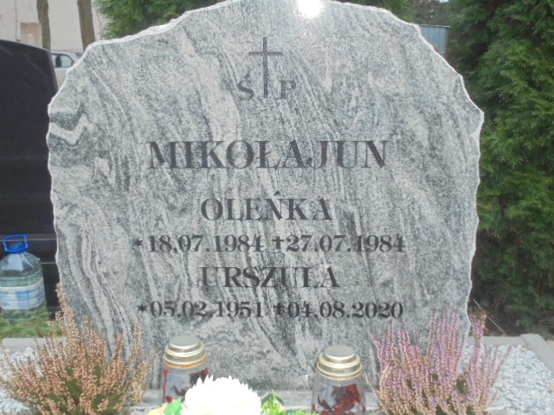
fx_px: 688
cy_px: 208
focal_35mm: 43
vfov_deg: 33.6
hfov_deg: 43.9
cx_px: 277
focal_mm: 7.8
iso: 400
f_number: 4.5
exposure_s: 1/10
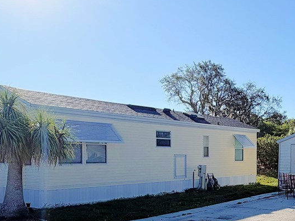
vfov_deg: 33.7
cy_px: 165
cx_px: 286
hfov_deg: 40.1
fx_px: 358
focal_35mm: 42
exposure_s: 1/1211
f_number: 2.2
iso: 20
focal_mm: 2.22
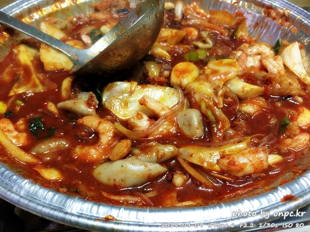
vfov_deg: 48.2
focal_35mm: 29
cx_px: 155
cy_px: 116
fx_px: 260
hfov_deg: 61.7
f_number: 2.2
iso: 80
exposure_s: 1/30
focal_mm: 4.15
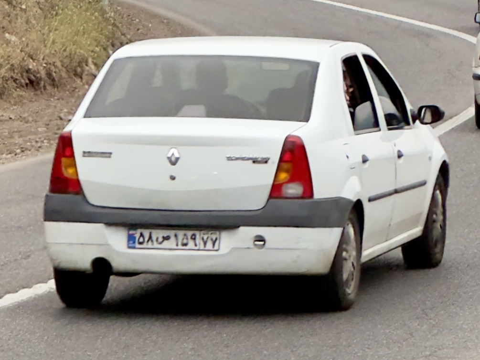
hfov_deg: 25.3
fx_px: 1068
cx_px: 240
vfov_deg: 19.1
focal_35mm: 77
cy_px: 180
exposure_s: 1/99
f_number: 2.8
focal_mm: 9
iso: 25
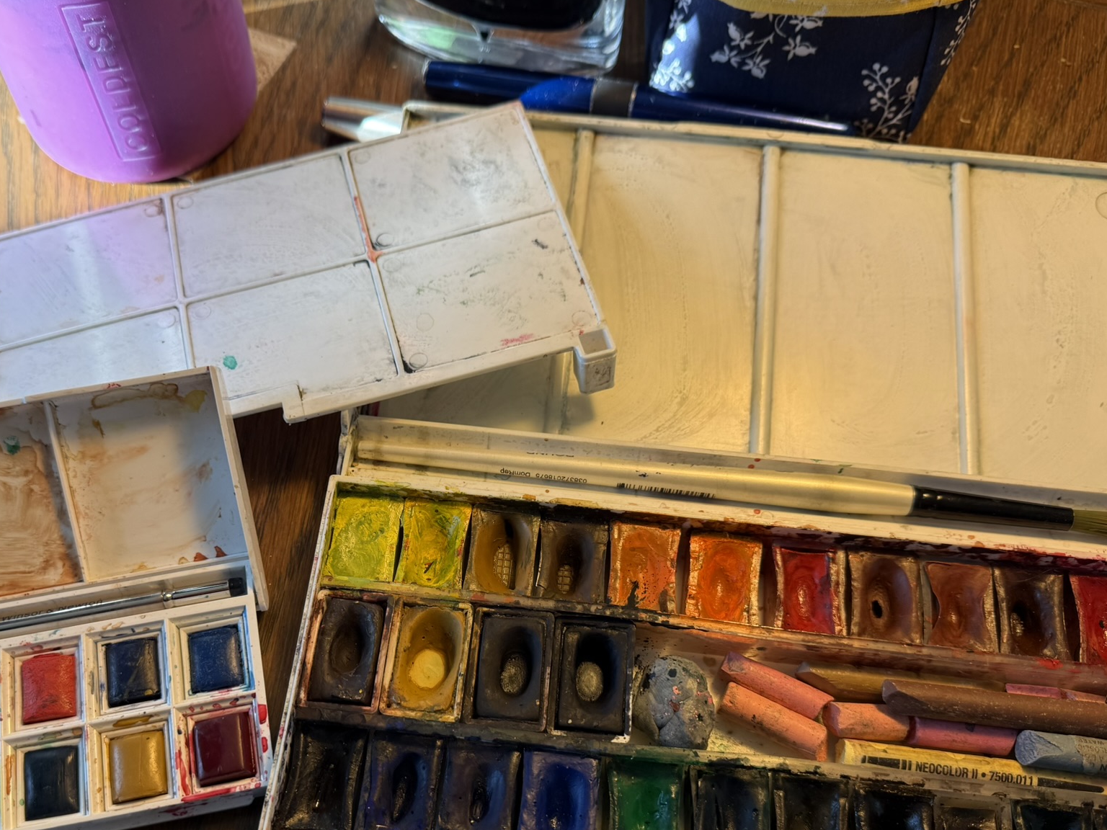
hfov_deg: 56.5
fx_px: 1023
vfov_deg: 43.7
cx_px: 452
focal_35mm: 32
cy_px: 540
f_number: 1.78
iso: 64
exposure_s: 1/185
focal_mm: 6.76
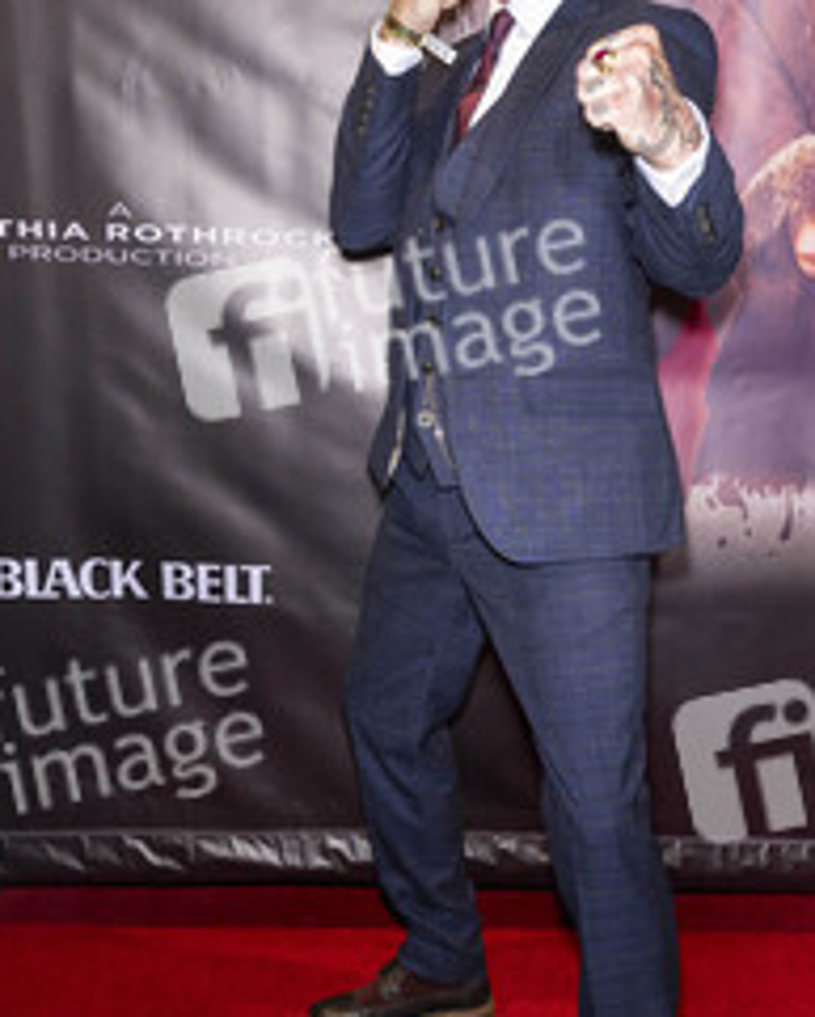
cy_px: 532
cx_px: 507
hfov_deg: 35.5
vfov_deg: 43.8
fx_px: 1266
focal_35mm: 42
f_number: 5
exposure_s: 1/200
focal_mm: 27
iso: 800
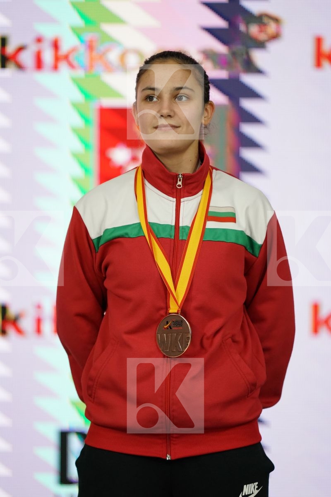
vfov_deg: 5.2
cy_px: 248
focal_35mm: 400
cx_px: 166
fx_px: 5516
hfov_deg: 3.4
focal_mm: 400
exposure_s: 1/500
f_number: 2.8
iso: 4000
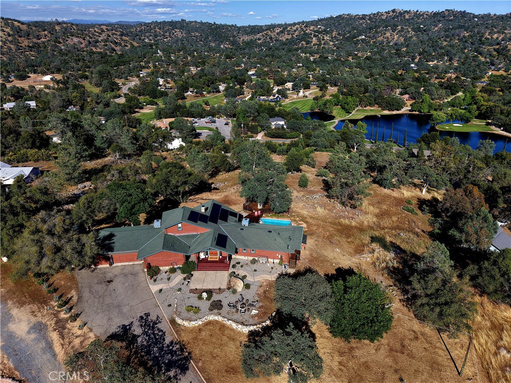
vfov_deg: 56.8
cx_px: 256
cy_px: 192
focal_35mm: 24
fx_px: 354
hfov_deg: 71.6
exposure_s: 1/5000
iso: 110
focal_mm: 8.67
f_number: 1.8
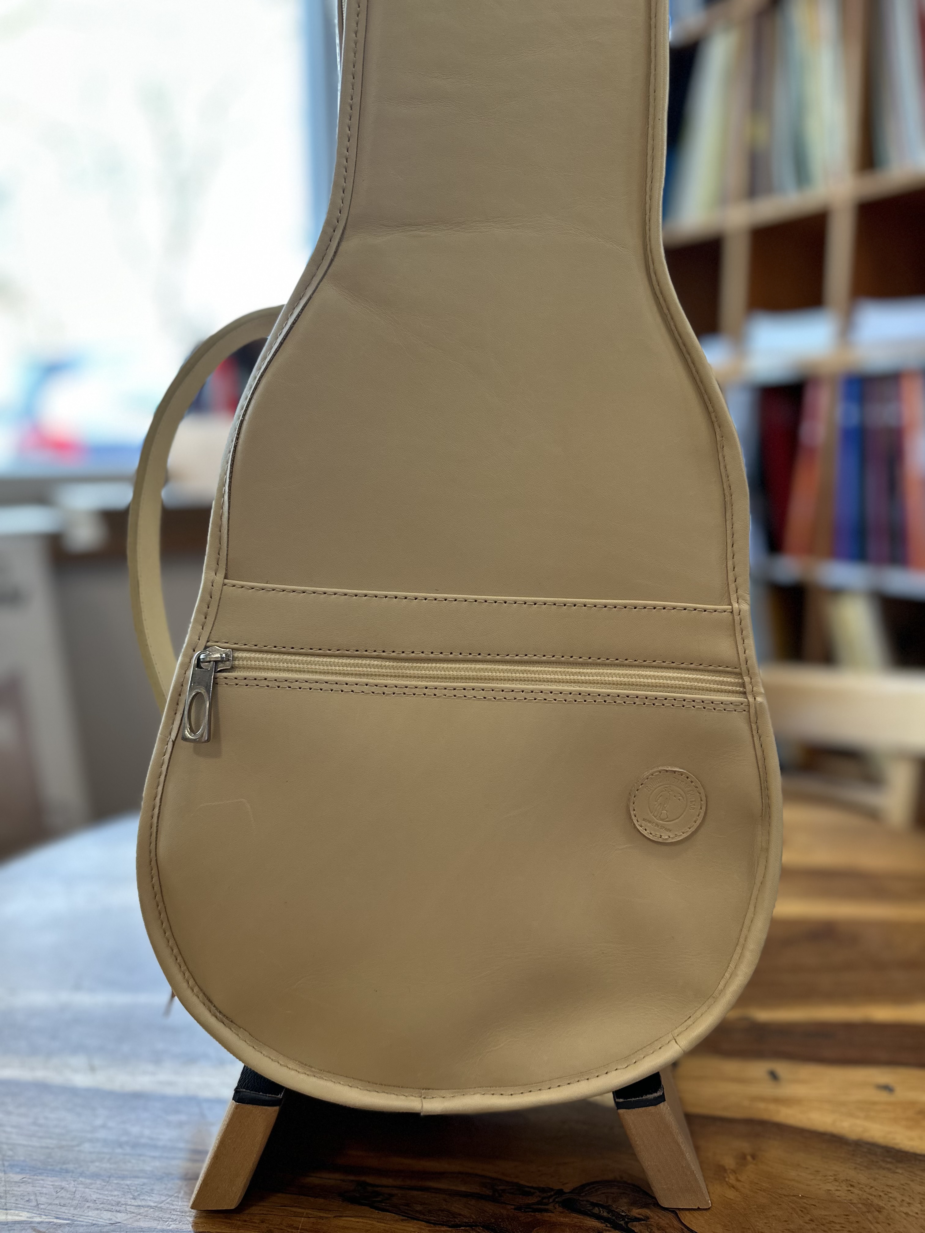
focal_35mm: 24
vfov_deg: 71.6
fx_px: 855
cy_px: 616
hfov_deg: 56.8
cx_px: 462
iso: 200
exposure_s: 1/121
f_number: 1.78
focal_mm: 6.86
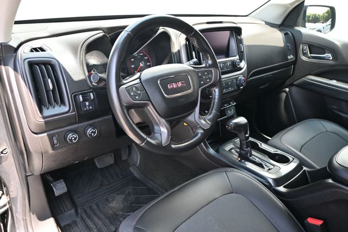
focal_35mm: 27
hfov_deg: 67.4
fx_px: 261
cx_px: 174
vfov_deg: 47.9
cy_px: 116
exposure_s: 1/125
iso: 450
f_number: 3.5
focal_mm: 18
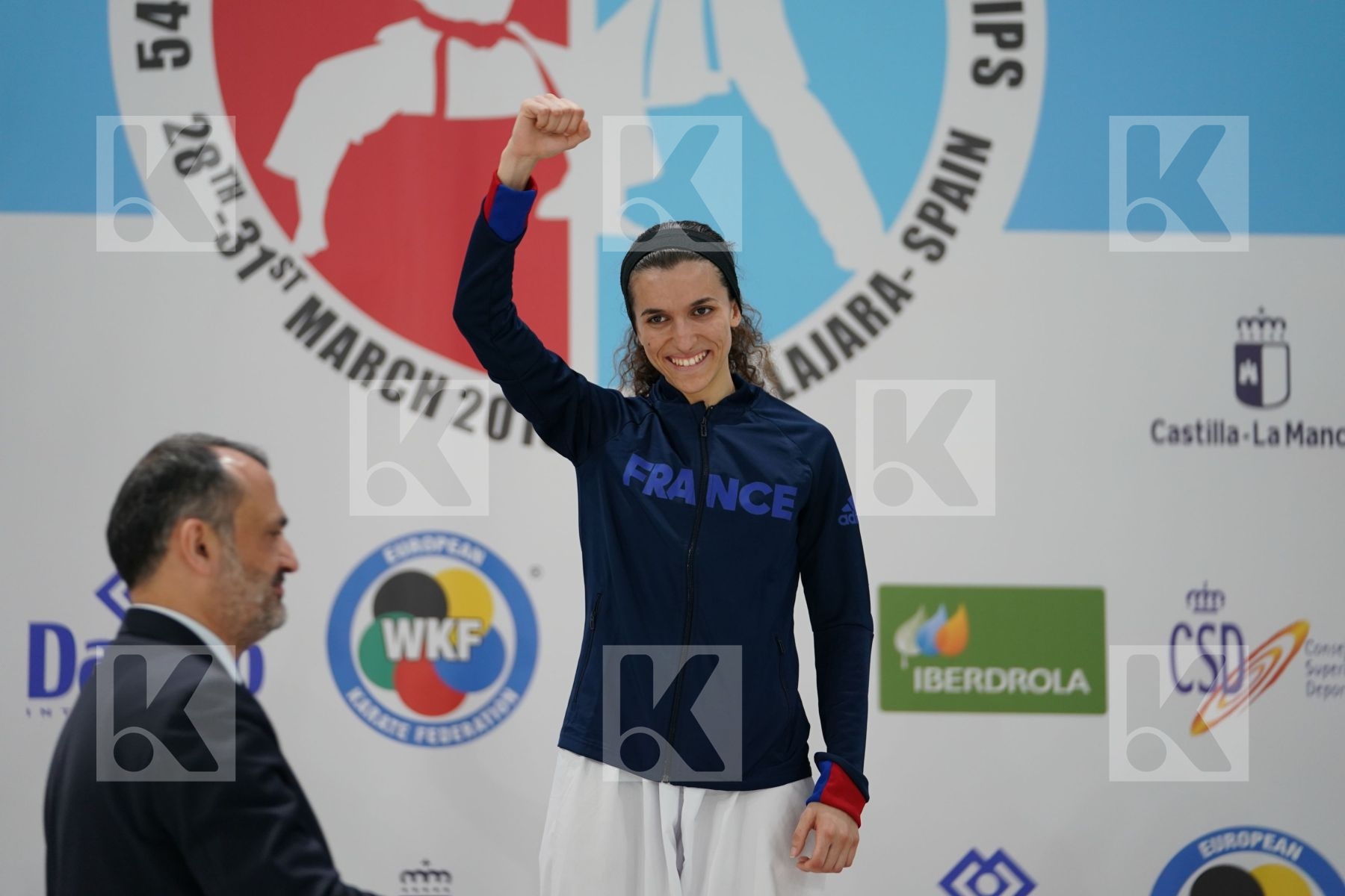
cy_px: 448
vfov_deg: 9.4
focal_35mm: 146
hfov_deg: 14.1
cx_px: 672
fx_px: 5454
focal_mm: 146
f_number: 2.8
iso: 1000
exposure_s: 1/250
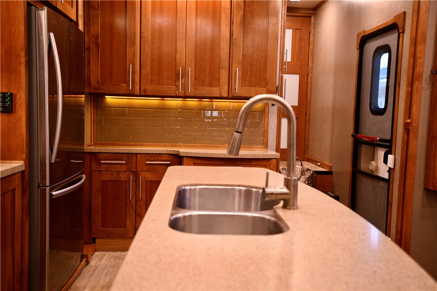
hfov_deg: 54.4
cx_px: 218
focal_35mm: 35
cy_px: 146
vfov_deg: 37.9
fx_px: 425
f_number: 4
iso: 3200
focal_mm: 35
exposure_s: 1/60
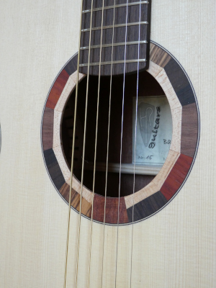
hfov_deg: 25.7
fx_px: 474
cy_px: 144
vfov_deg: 33.8
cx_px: 108
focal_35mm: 57
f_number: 4.2
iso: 500
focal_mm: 10.3
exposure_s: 1/80
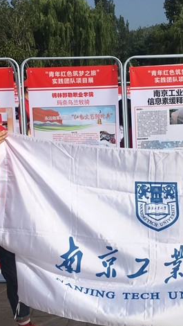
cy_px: 175
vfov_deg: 43.7
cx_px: 128
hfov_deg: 25.3
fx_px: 405
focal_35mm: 47
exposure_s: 1/4049
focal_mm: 4.15
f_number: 2.2
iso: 25
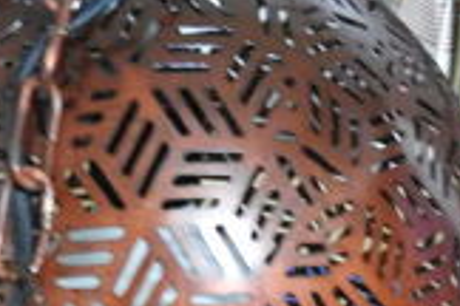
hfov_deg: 16.6
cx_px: 273
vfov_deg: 11.0
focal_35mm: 123
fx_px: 1572
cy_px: 346
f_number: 3.8
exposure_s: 1/2.5
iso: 800
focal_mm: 7.2
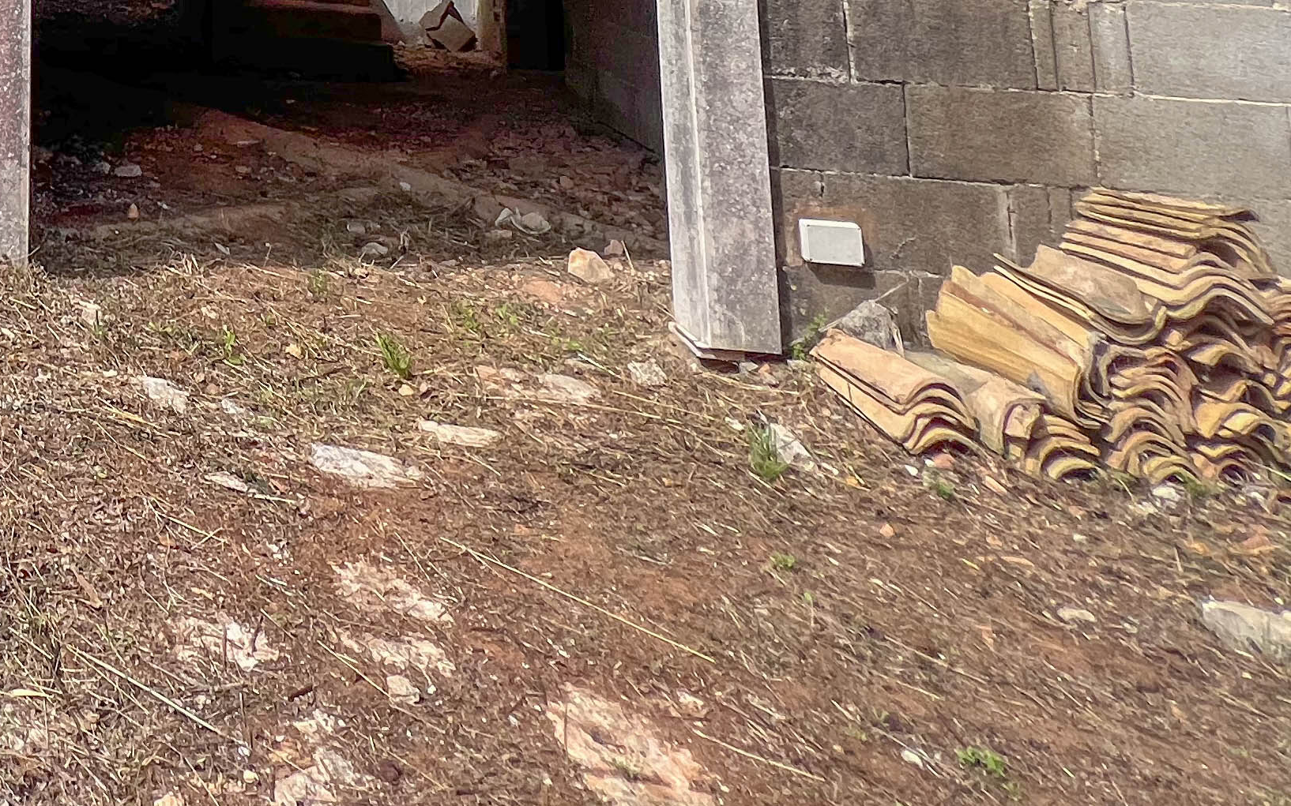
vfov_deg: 27.0
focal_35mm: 34
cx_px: -163
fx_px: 1196
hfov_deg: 42.8
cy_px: -385
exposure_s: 1/1250
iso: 32
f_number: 1.8
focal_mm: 1.57
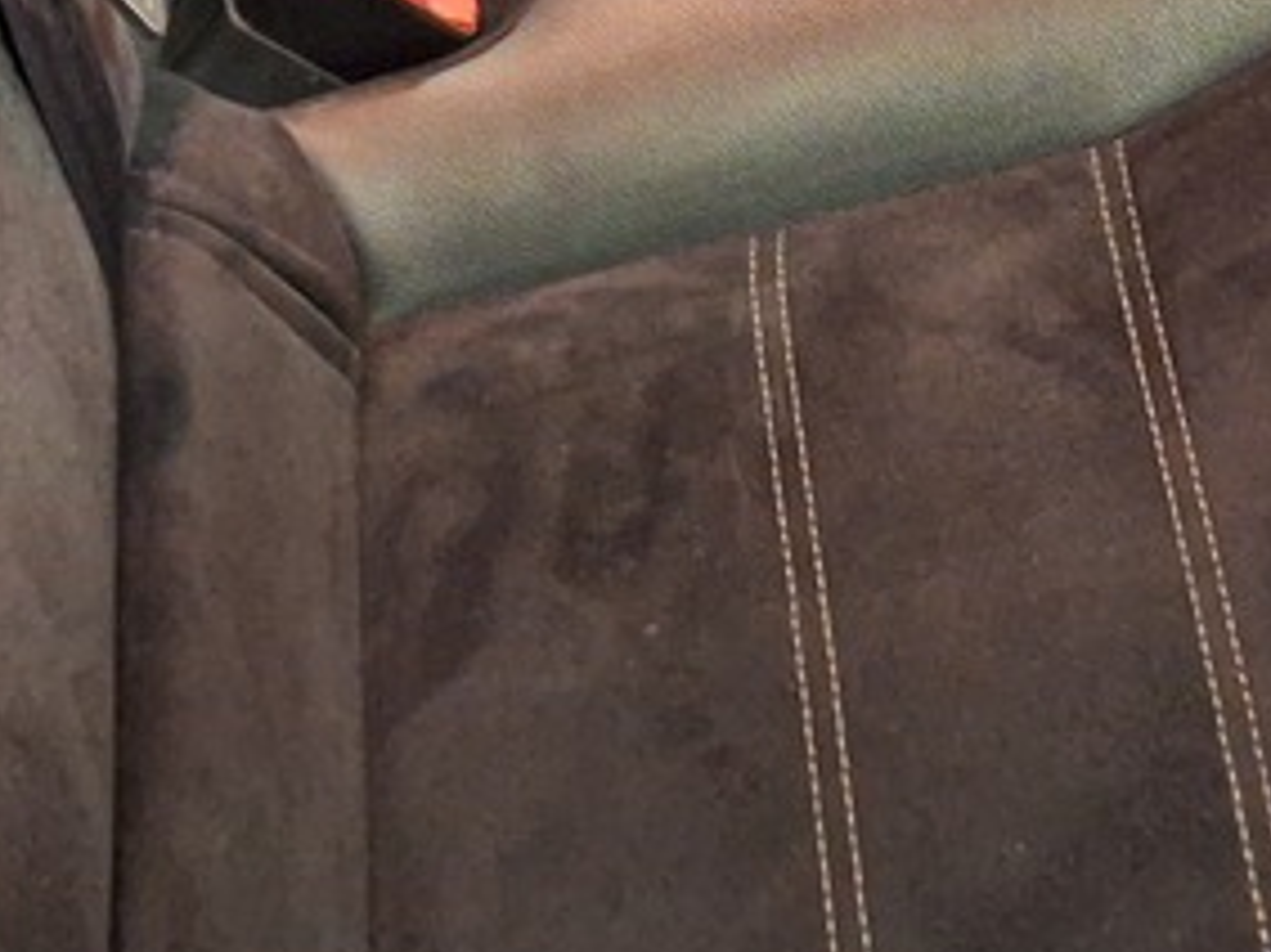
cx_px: 894
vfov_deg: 11.9
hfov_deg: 16.8
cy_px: -651
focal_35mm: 117
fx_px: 4294
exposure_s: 1/13
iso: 1250
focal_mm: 5.54
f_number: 1.8
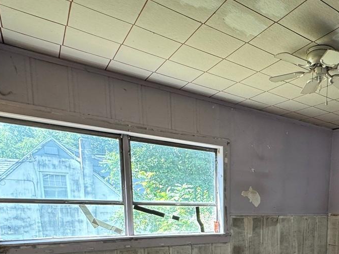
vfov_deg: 41.4
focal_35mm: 30
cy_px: 248
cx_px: 285
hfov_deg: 54.6
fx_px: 294
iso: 200
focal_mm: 2.22
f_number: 2.2
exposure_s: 1/99
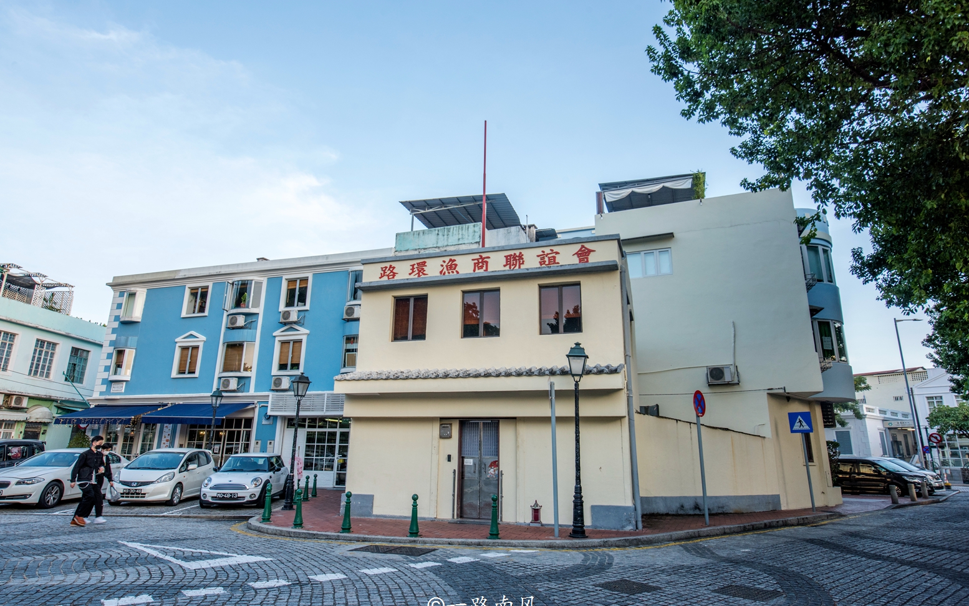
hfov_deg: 82.3
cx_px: 484
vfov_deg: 57.2
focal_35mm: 21
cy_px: 290
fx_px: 555
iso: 250
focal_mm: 20
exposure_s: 1/80
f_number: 9
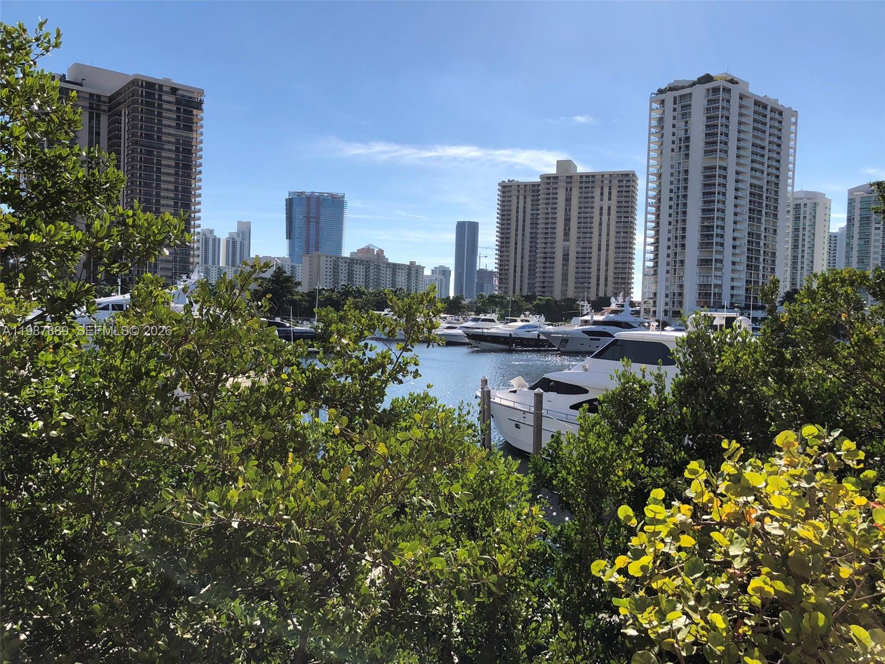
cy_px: 332
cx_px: 442
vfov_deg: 49.7
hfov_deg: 63.4
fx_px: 716
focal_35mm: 28
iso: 20
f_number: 1.8
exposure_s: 1/2825
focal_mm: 4
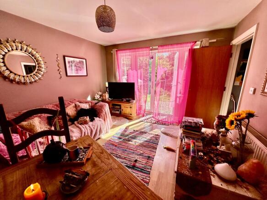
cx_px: 134
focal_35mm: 14
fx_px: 108
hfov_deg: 102.1
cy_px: 100
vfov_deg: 85.7
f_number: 2.2
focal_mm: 2.22
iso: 40
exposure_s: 1/433
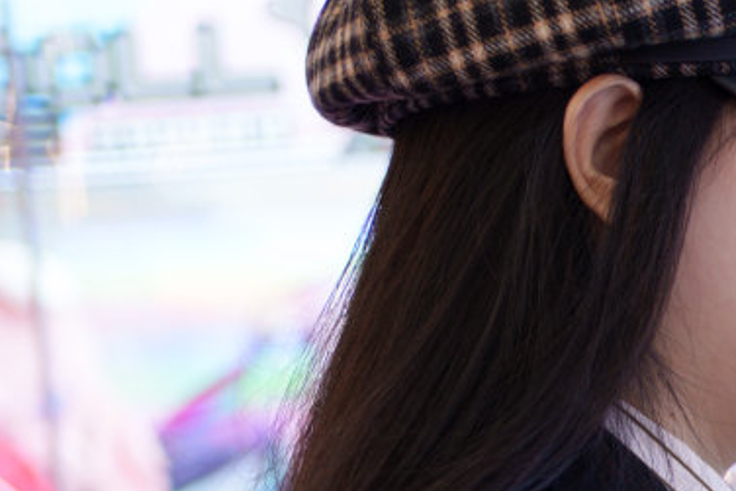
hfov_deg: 12.8
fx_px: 3047
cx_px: 1219
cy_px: 901
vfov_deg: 8.8
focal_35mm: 149
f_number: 1.8
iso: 100
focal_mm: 35
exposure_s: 1/160
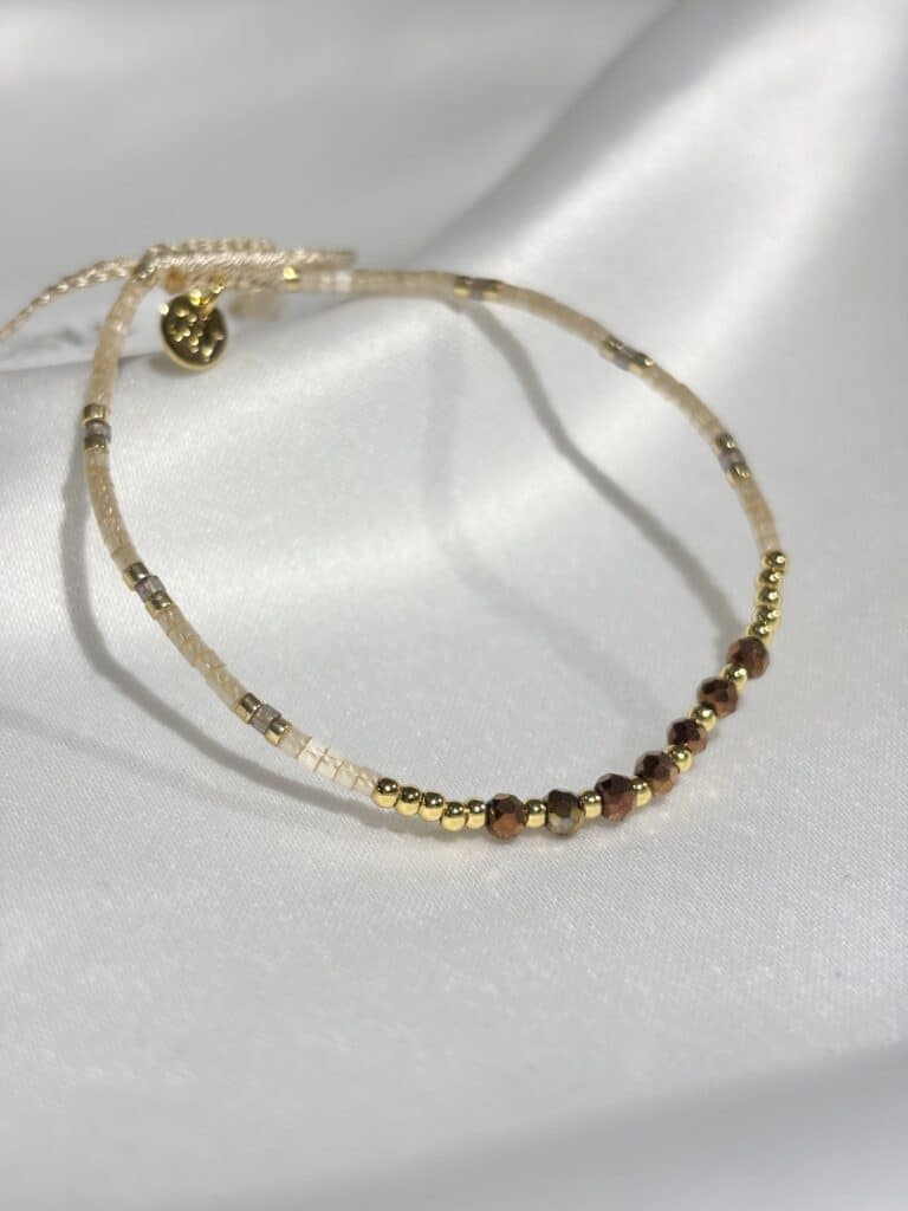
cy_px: 606
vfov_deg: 36.8
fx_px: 1819
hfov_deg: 28.0
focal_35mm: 52
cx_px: 454
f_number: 1.6
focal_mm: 5.96
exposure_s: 1/339
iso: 32
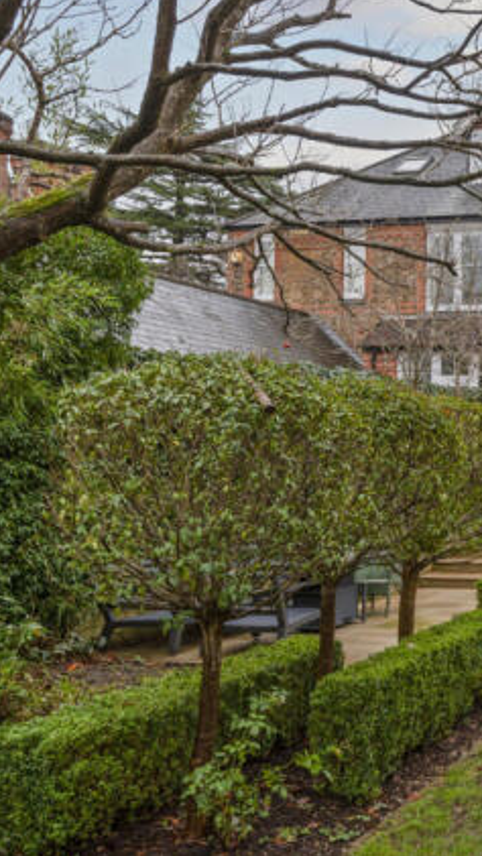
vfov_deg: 61.3
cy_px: 417
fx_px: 722
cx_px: 645
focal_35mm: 32
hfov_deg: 29.1
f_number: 8
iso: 400
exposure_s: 1/60
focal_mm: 19.5
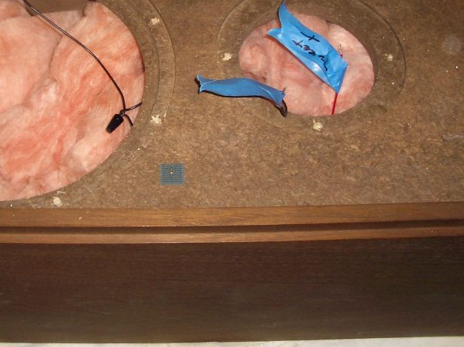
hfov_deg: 32.9
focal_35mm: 58
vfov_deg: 24.8
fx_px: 777
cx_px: 146
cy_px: 66
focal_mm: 5.8
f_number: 4.3
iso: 100
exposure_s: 1/60
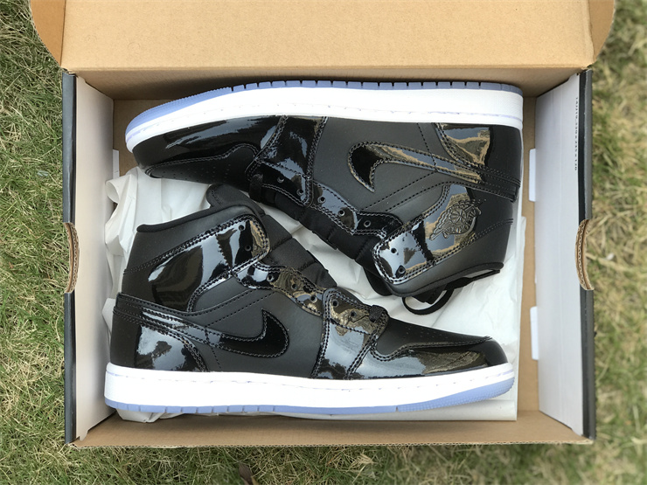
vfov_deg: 25.7
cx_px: 324
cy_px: 242
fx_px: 1065
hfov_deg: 33.8
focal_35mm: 57
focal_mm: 6.6
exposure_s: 1/100
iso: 20
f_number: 2.8
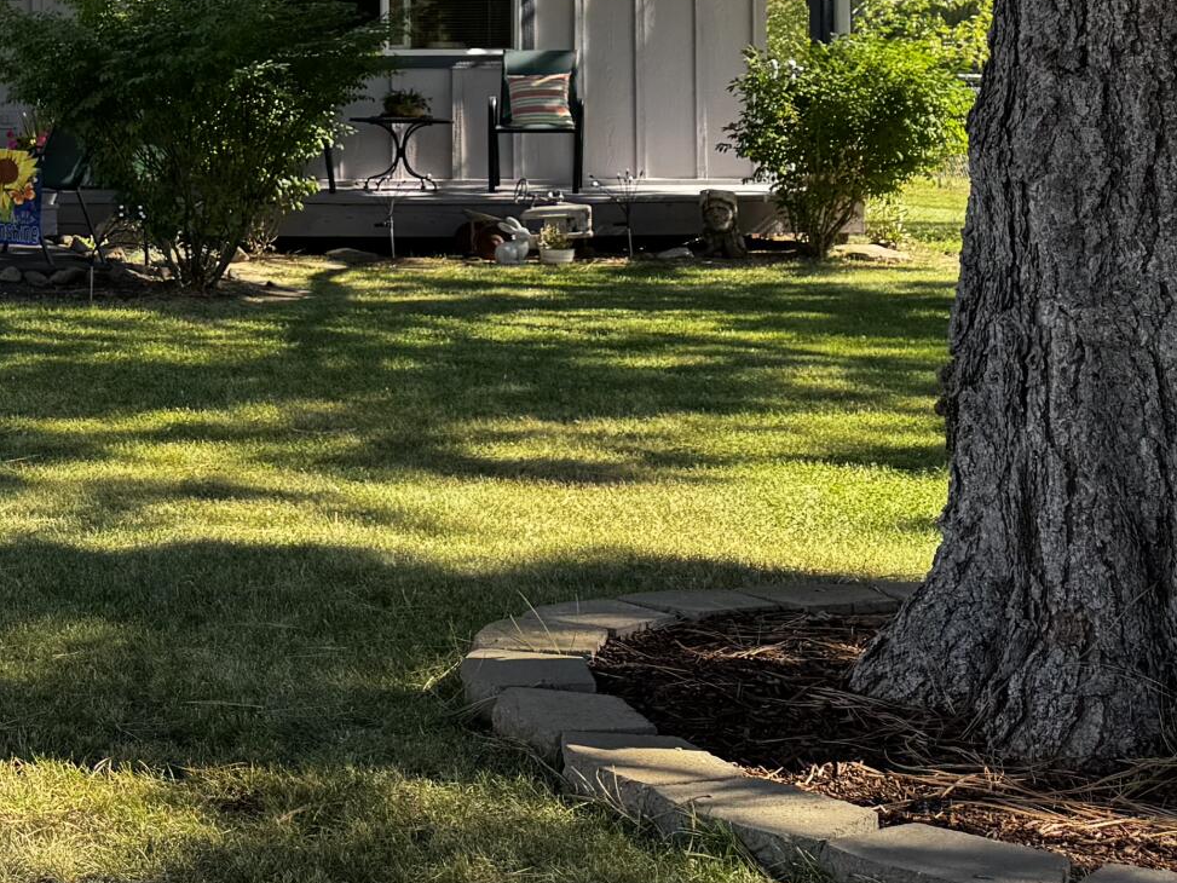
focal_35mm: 74
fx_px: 2516
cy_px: 65
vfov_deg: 19.5
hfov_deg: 23.0
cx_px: -414
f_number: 1.78
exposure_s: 1/539
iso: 80
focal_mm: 6.76
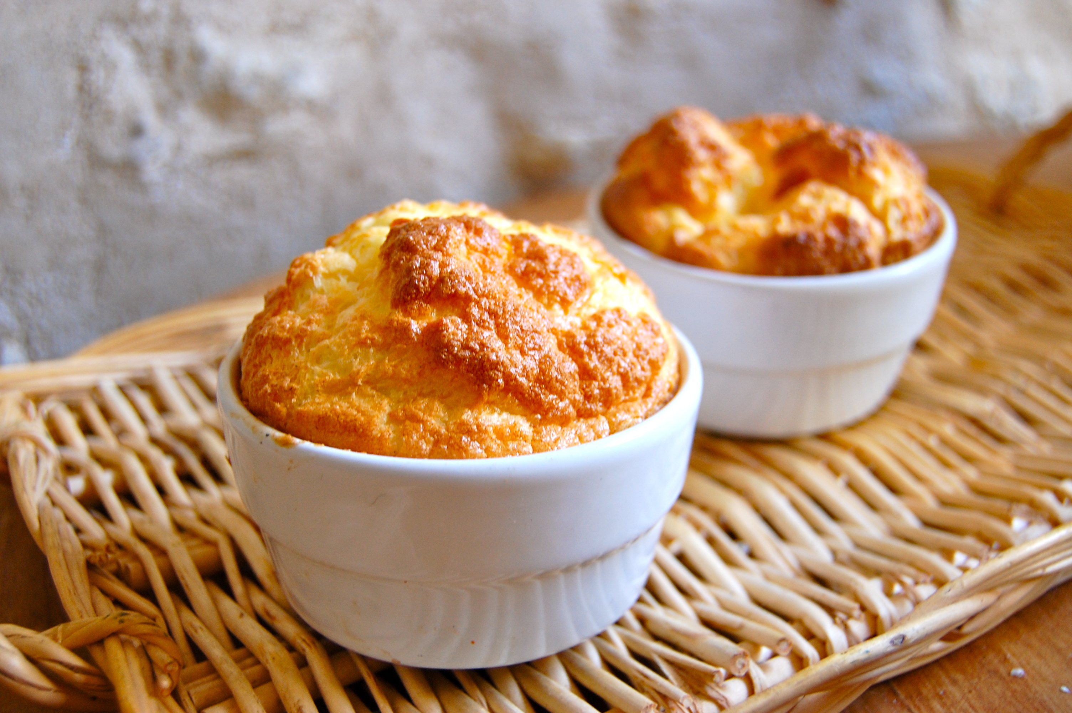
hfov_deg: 49.6
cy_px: 356
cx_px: 536
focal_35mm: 39
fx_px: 1160
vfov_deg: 34.1
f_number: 4.2
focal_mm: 26
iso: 400
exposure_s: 1/50
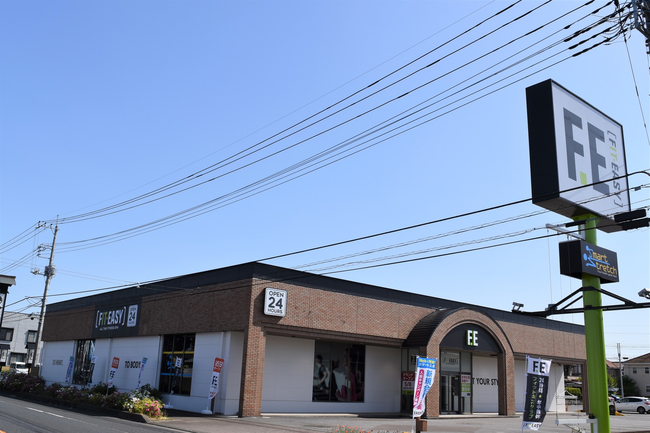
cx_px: 325
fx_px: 596
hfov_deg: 57.2
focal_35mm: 33
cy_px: 216
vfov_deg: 40.0
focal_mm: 22
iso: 200
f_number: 11
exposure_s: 1/500
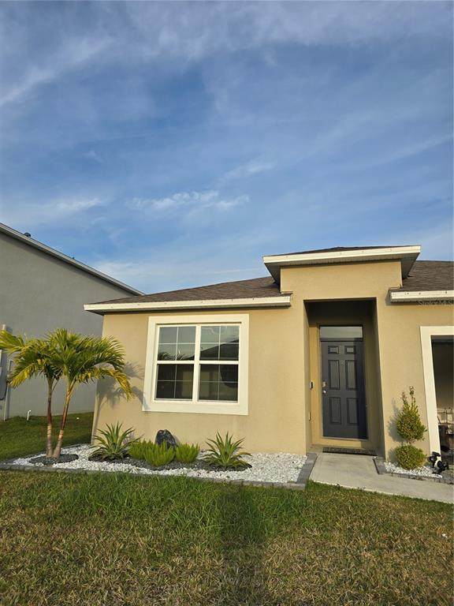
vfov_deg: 73.9
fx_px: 402
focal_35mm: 23
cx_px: 227
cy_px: 303
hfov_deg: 58.9
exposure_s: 1/488
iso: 12
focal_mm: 6.3
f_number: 1.7
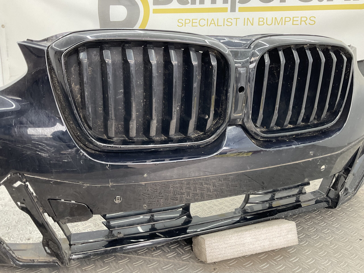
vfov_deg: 48.2
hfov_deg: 61.7
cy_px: 136
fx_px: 305
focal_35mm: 29
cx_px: 182
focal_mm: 3
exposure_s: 1/60
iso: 50
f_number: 1.8
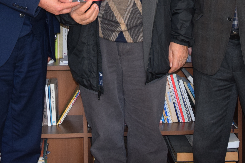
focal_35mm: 110
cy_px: -57
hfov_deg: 18.6
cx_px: 112
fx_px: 749
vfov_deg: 12.0
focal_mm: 26
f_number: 4.5
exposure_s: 1/80
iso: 800
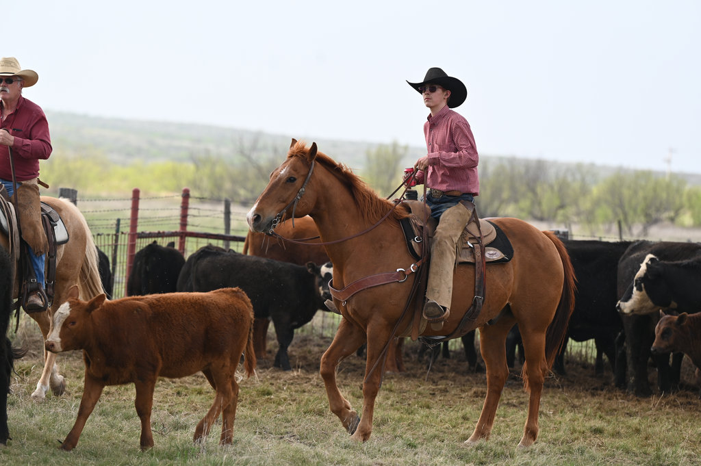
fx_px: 3891
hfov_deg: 10.3
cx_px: 350
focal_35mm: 200
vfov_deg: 6.9
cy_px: 233
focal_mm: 200
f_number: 5
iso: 200
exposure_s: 1/500
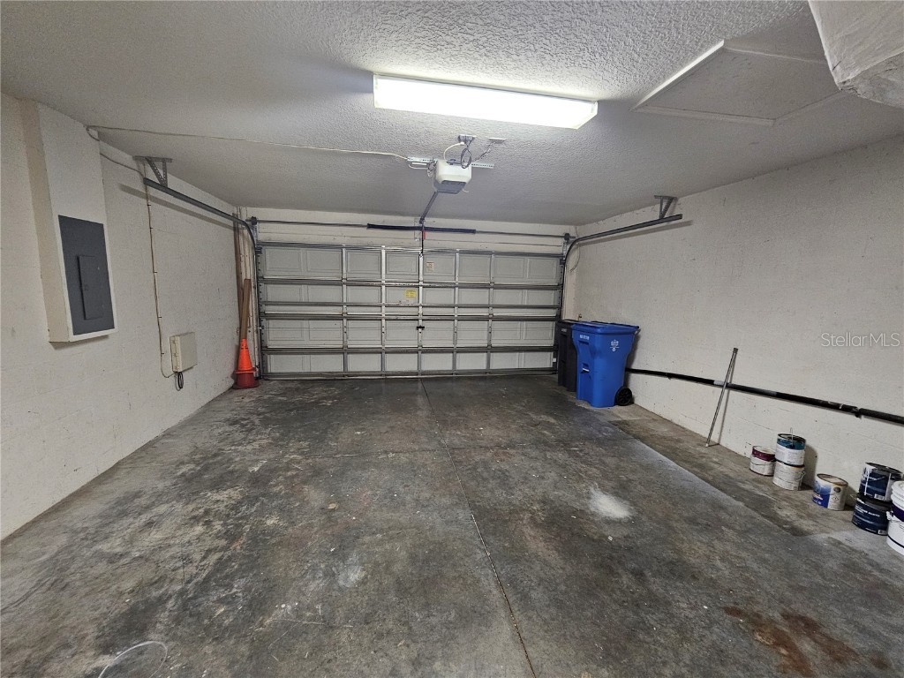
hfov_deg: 106.2
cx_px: 452
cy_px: 339
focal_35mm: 13
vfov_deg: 89.9
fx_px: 339
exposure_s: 1/30
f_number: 2.2
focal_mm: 2.2
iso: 500
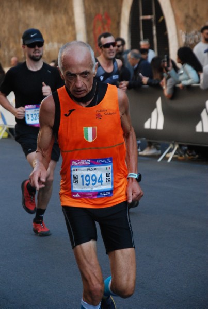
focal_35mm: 150
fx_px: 1293
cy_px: 154
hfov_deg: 9.2
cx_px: 104
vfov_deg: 13.7
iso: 1000
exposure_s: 1/500
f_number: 5.6
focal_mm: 100
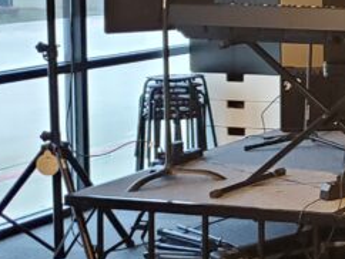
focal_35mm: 110
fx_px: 1097
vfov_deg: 13.3
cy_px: 16
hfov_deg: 15.4
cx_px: 617
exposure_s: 1/40
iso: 400
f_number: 1.5
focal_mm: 4.3
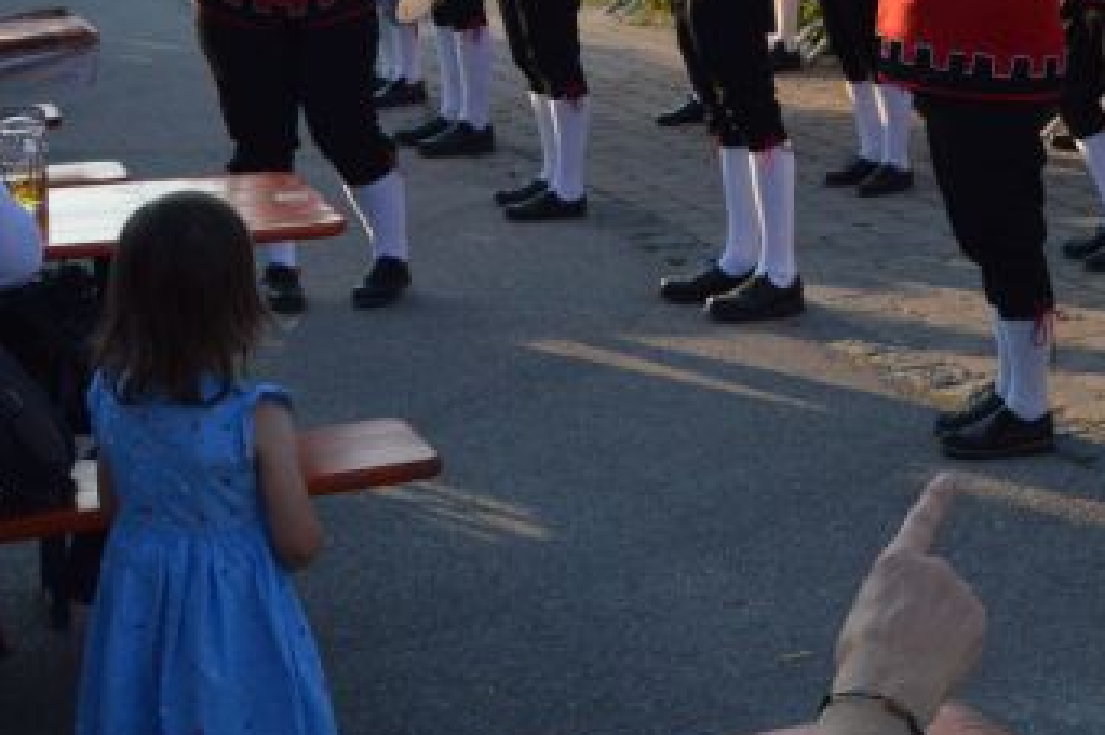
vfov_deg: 15.8
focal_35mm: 81
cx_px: 1241
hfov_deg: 23.4
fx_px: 2485
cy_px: -267
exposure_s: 1/1250
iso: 400
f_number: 5.6
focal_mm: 18
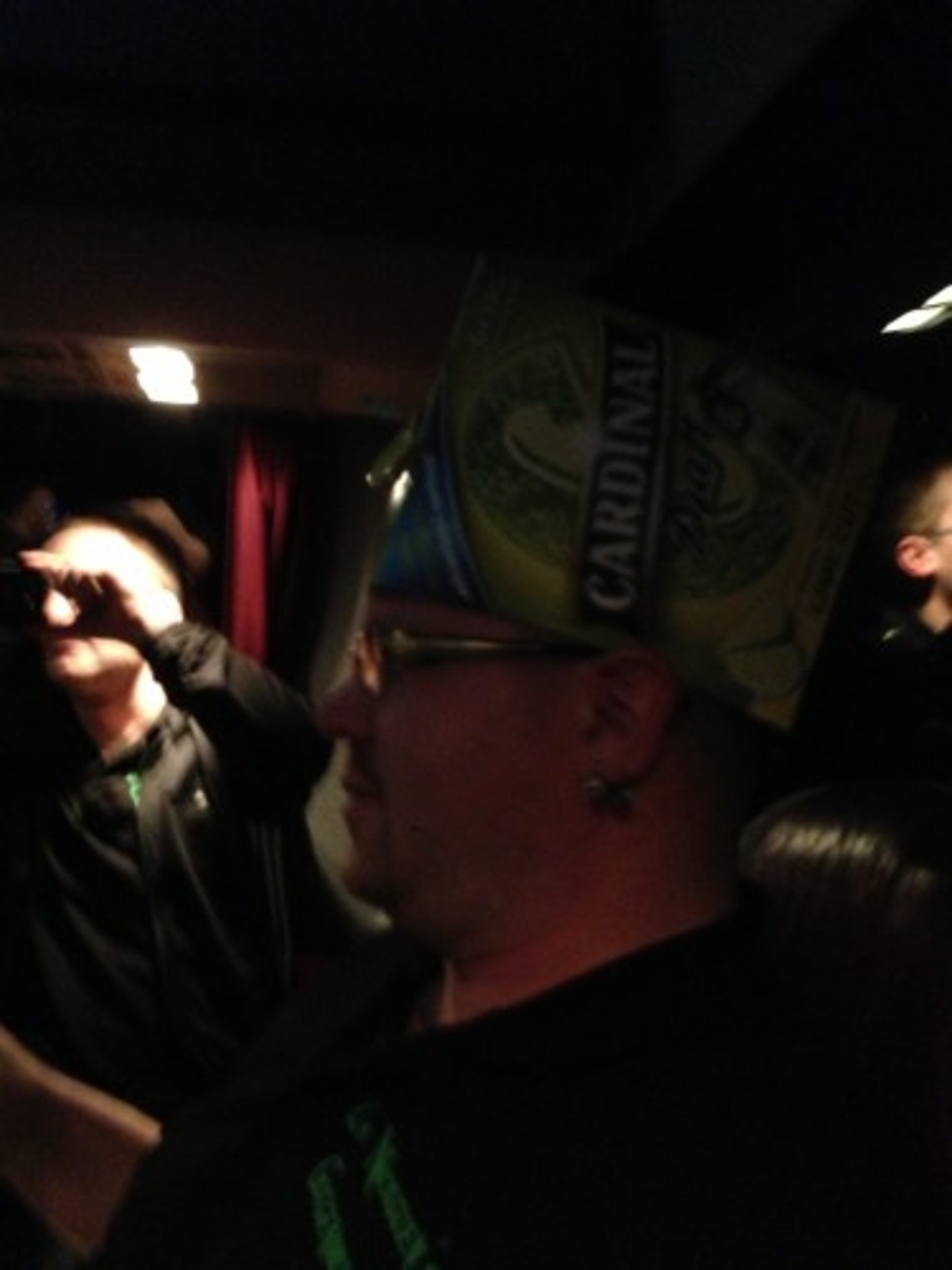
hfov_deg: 42.9
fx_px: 1210
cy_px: 635
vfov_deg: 55.4
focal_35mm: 33
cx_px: 476
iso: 800
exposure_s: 1/15
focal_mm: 4.13
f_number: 2.4
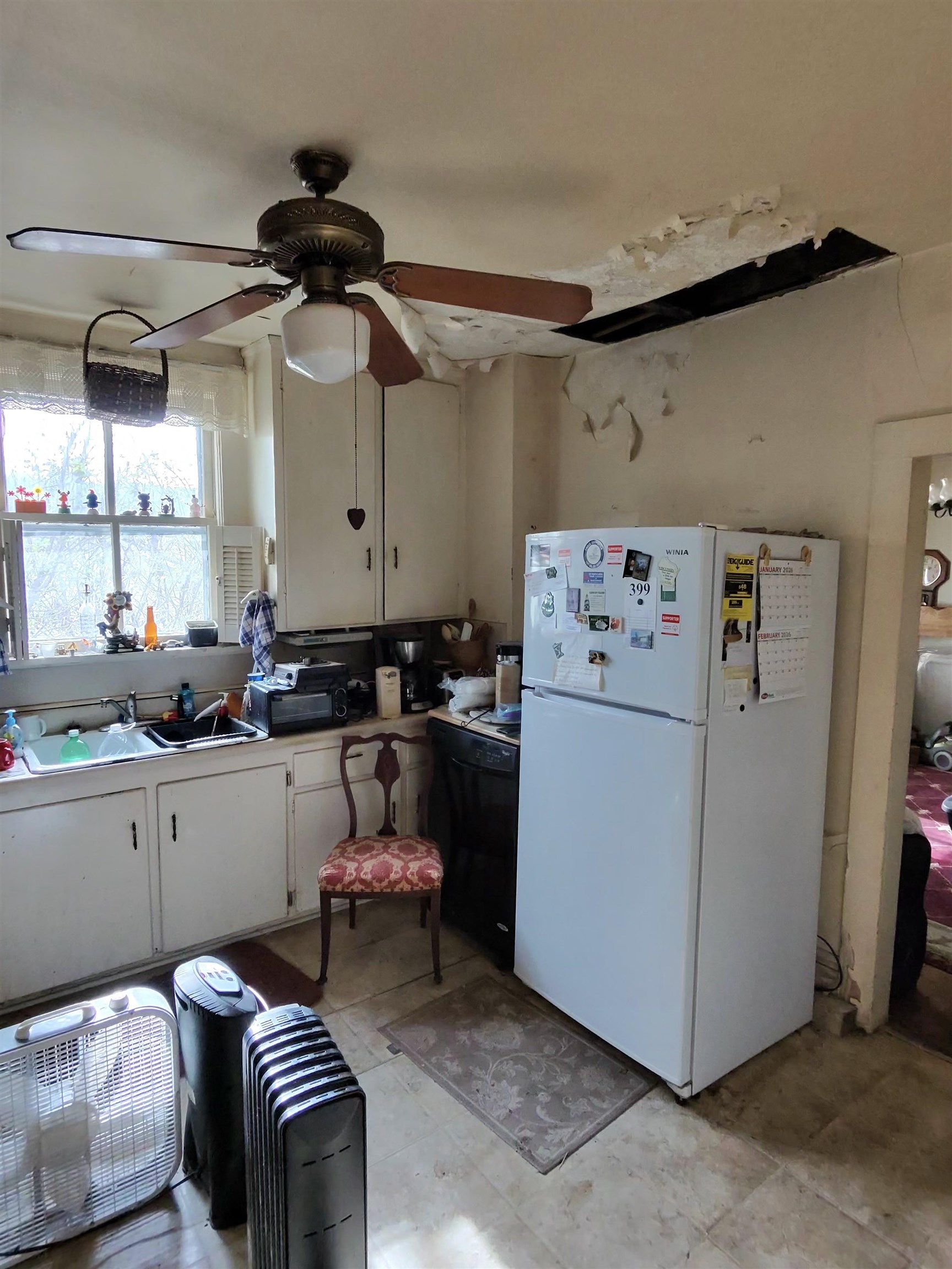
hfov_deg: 89.9
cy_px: 634
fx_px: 477
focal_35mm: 13
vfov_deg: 106.2
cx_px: 476
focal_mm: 2.24
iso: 150
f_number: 2.2
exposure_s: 1/59.9
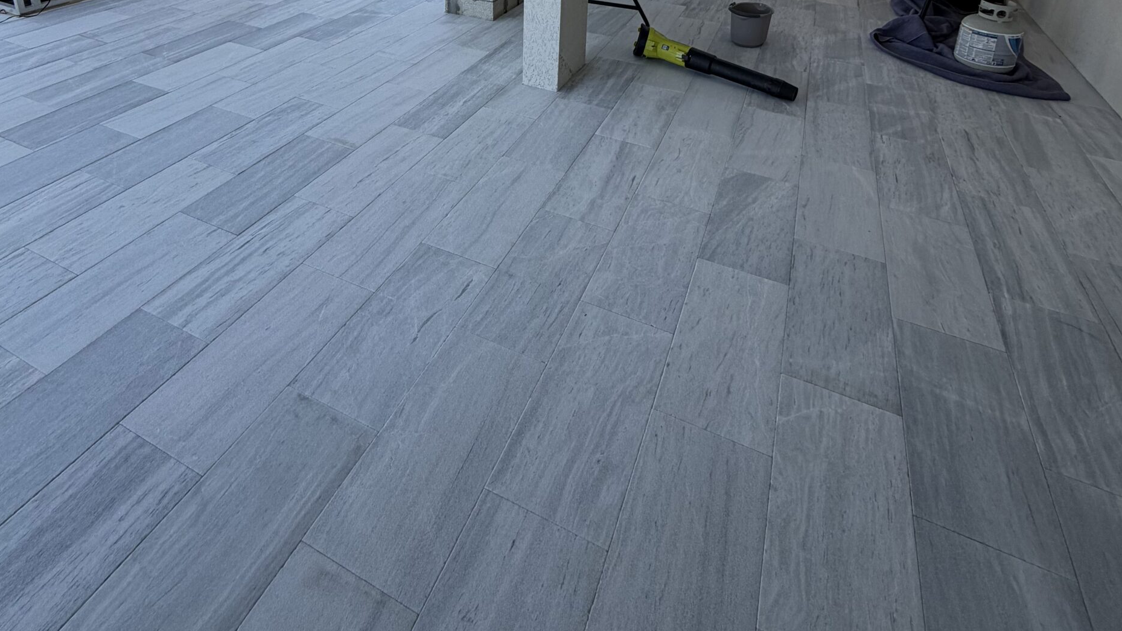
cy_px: -11
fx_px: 625
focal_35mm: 21
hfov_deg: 83.8
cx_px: 558
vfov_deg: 44.8
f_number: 2.2
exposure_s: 1/306
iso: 50
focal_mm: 2.22
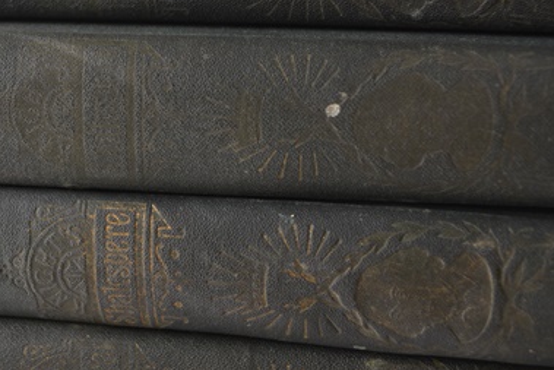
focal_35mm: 76
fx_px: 1170
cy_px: 127
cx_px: 134
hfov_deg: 26.3
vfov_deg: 17.9
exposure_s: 1/125
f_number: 5.6
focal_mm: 32
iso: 400
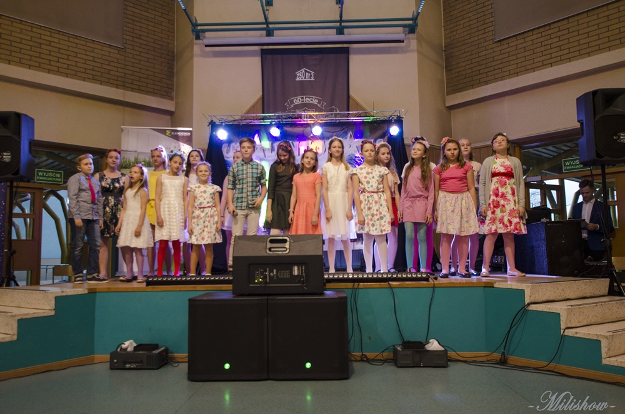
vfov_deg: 43.4
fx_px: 520
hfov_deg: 62.0
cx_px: 312
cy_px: 207
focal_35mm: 30
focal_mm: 20
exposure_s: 1/40
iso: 1600
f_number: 3.5
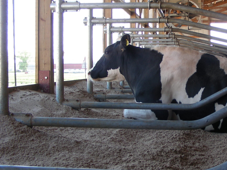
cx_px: 185
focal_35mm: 63
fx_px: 413
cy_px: 75
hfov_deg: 29.9
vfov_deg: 23.3
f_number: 3.5
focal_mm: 6.3
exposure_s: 1/40.6
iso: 50
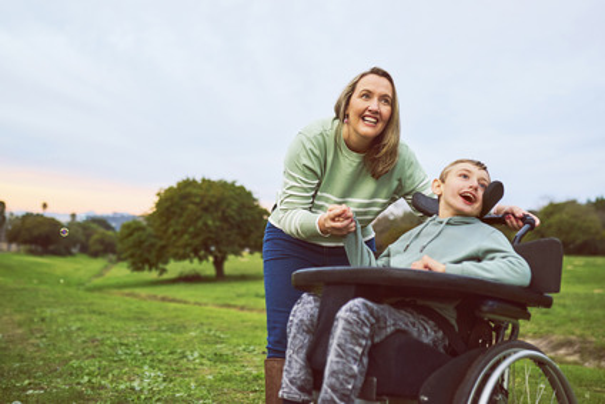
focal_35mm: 35
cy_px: 202
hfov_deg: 54.4
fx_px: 588
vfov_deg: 37.9
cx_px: 302
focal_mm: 35
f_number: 2
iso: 640
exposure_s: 1/320
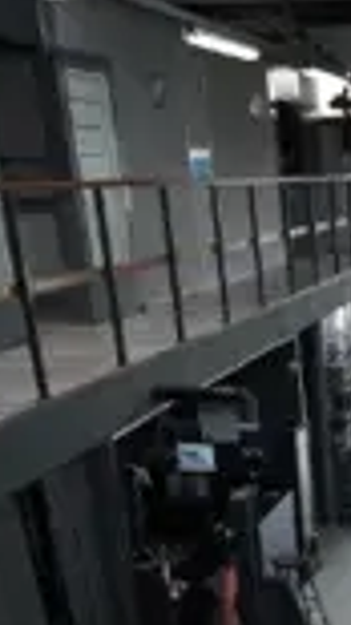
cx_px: 502
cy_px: 560
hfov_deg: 19.4
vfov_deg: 35.7
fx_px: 912
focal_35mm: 55
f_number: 4
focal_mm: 10
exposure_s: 1/60
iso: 200
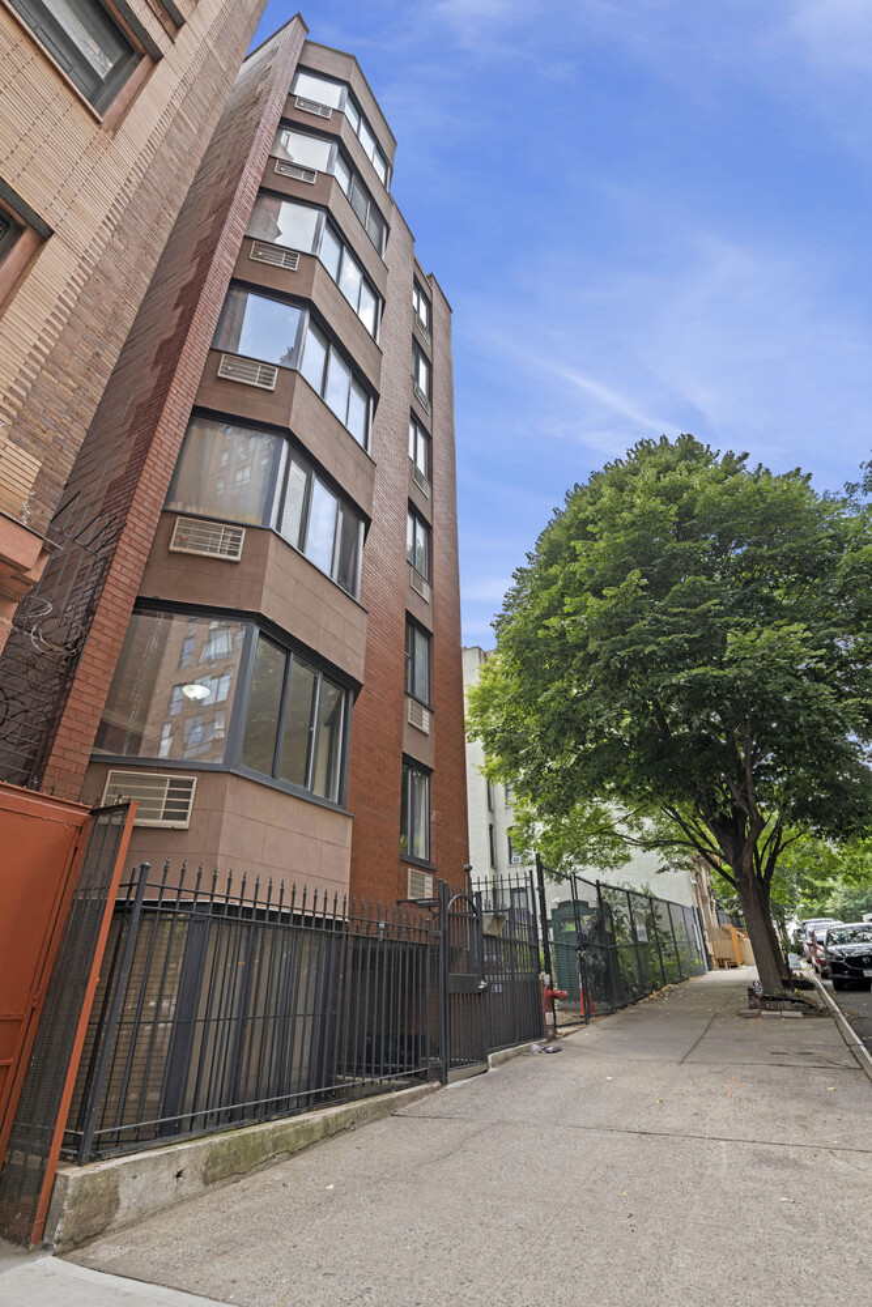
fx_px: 581
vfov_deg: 96.7
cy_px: 654
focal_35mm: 16
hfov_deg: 73.8
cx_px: 436
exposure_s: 1/25
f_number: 11
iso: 200
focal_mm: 16
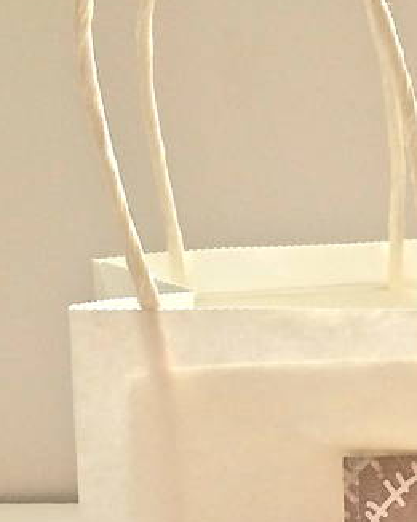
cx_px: 383
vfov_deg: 23.9
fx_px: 1205
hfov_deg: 19.3
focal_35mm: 78
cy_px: 457
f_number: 2.2
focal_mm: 4.15
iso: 40
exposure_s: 1/40
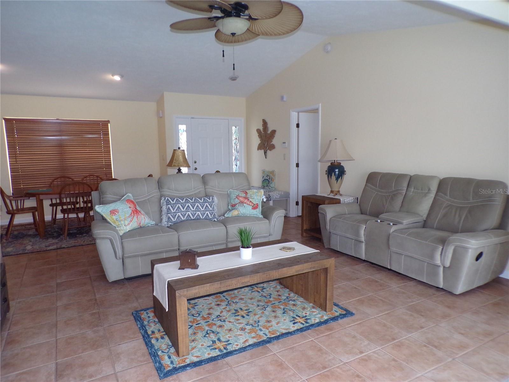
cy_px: 191
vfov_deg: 56.8
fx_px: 353
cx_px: 254
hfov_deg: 71.6
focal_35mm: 24
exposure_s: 1/60
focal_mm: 4.3
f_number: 3
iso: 219
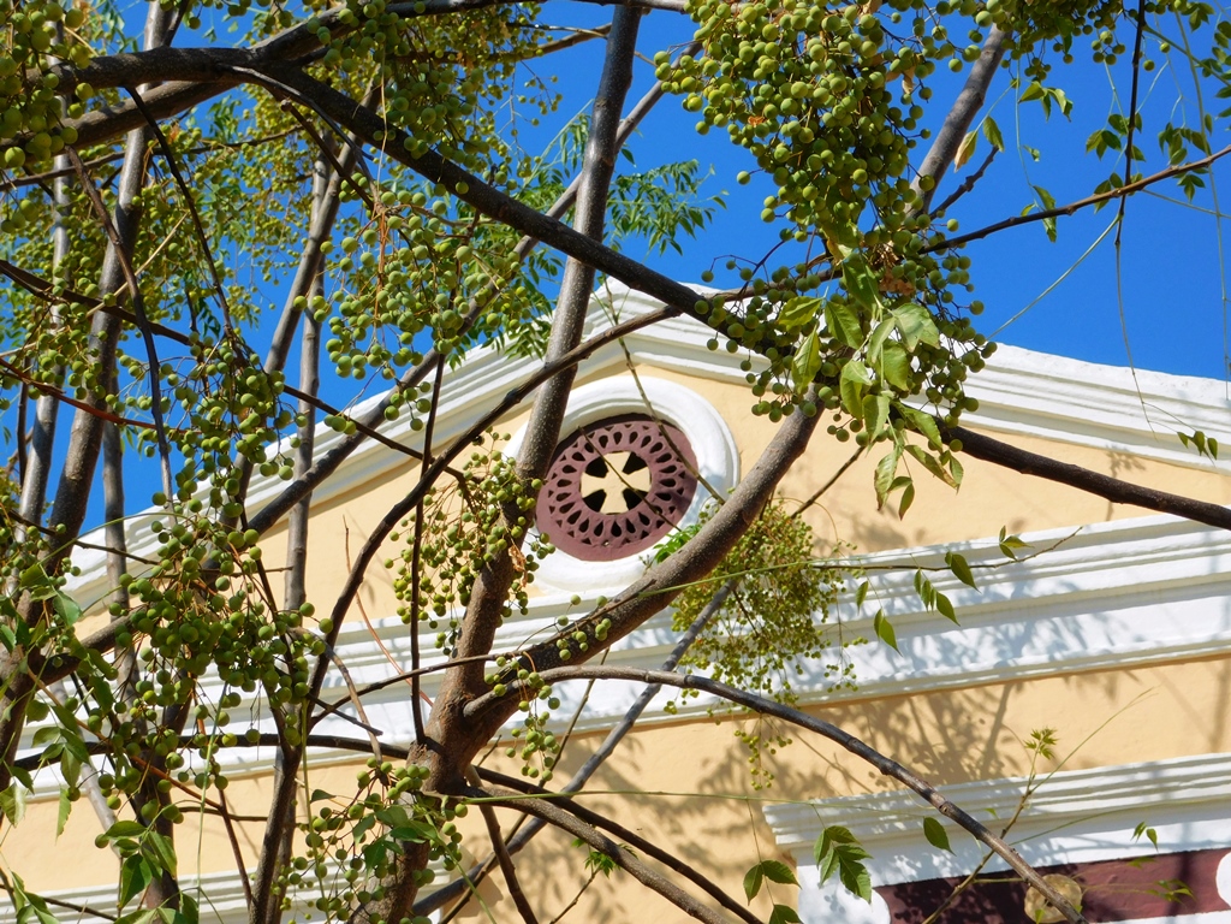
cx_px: 616
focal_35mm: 115
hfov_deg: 17.1
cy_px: 462
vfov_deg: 12.9
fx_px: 4090
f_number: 4.8
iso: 125
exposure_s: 1/1250
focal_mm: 20.3
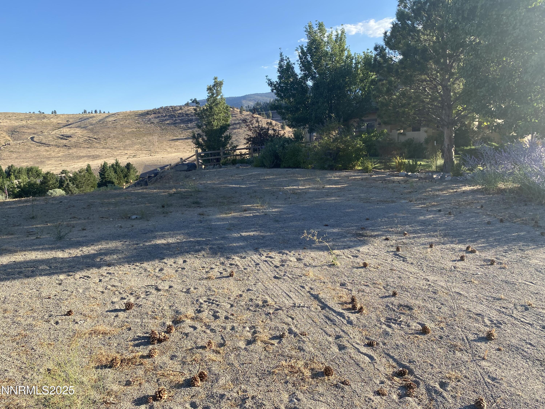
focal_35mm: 26
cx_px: 272
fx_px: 409
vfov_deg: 53.1
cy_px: 204
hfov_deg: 67.3
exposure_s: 1/1206
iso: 32
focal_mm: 4.25
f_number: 1.8
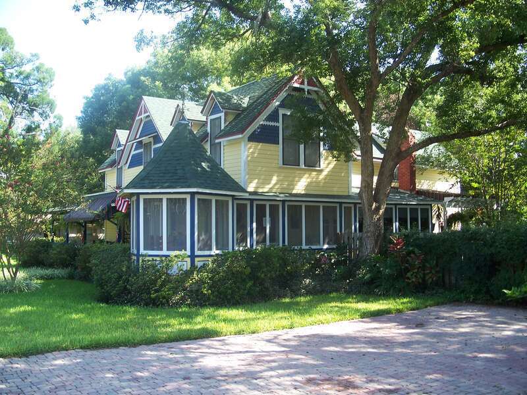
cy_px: 198
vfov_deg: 38.7
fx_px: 563
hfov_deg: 50.1
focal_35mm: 37
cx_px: 264
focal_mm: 7.8
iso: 64
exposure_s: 1/100
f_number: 2.8
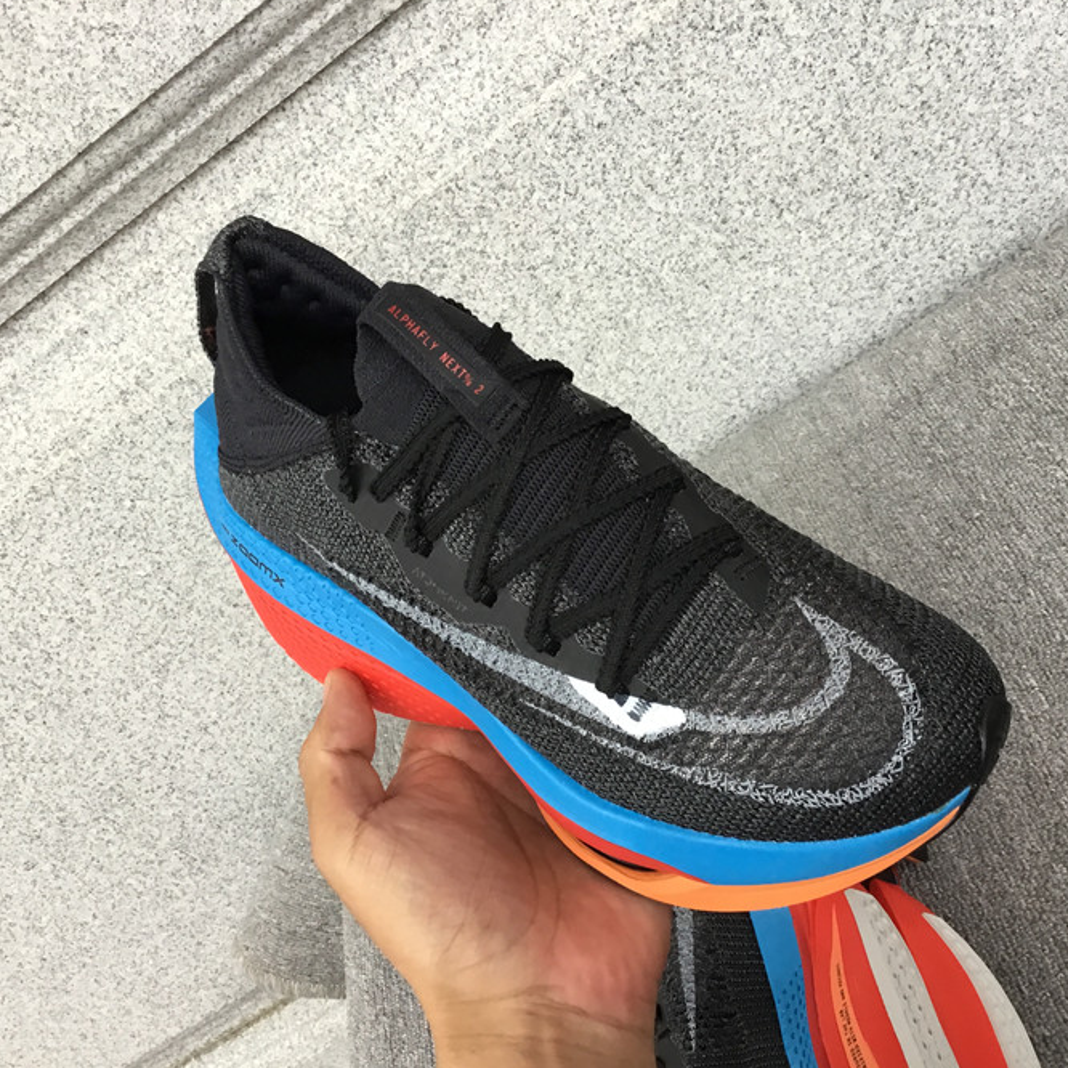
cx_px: 619
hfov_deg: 44.8
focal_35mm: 37
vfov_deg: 44.9
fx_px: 1292
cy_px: 532
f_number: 2.4
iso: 40
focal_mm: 3.3
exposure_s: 1/33
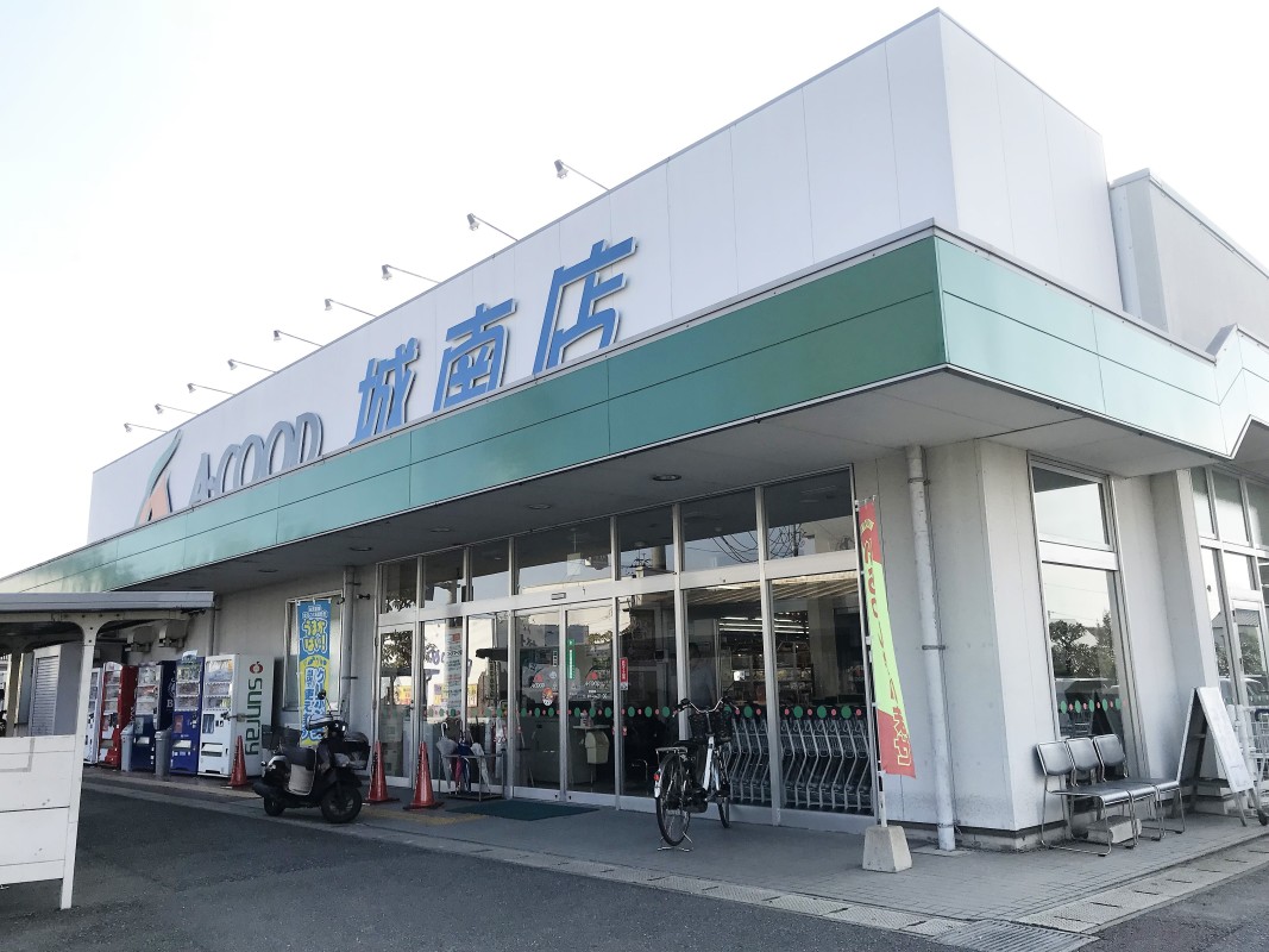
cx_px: 634
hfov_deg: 63.4
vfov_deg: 49.7
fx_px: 1026
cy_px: 476
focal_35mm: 28
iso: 20
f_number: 1.8
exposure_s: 1/1088
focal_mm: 3.99
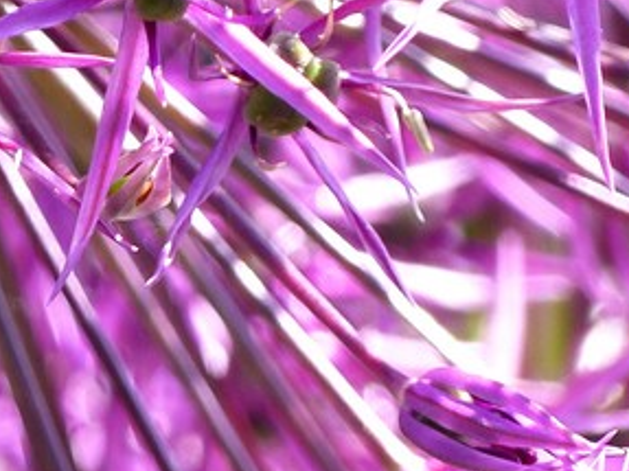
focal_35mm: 2010
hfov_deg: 1.0
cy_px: -309
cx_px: -276
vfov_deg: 0.7
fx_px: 36508
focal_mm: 103.7
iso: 100
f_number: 4
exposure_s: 1/250
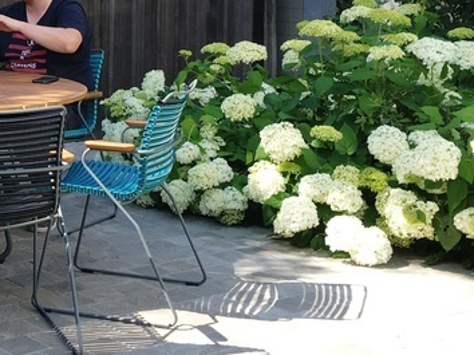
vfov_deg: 17.3
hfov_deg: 22.1
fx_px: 1149
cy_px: 28
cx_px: -43
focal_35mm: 84
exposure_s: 1/368
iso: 25
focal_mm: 4.15
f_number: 2.2
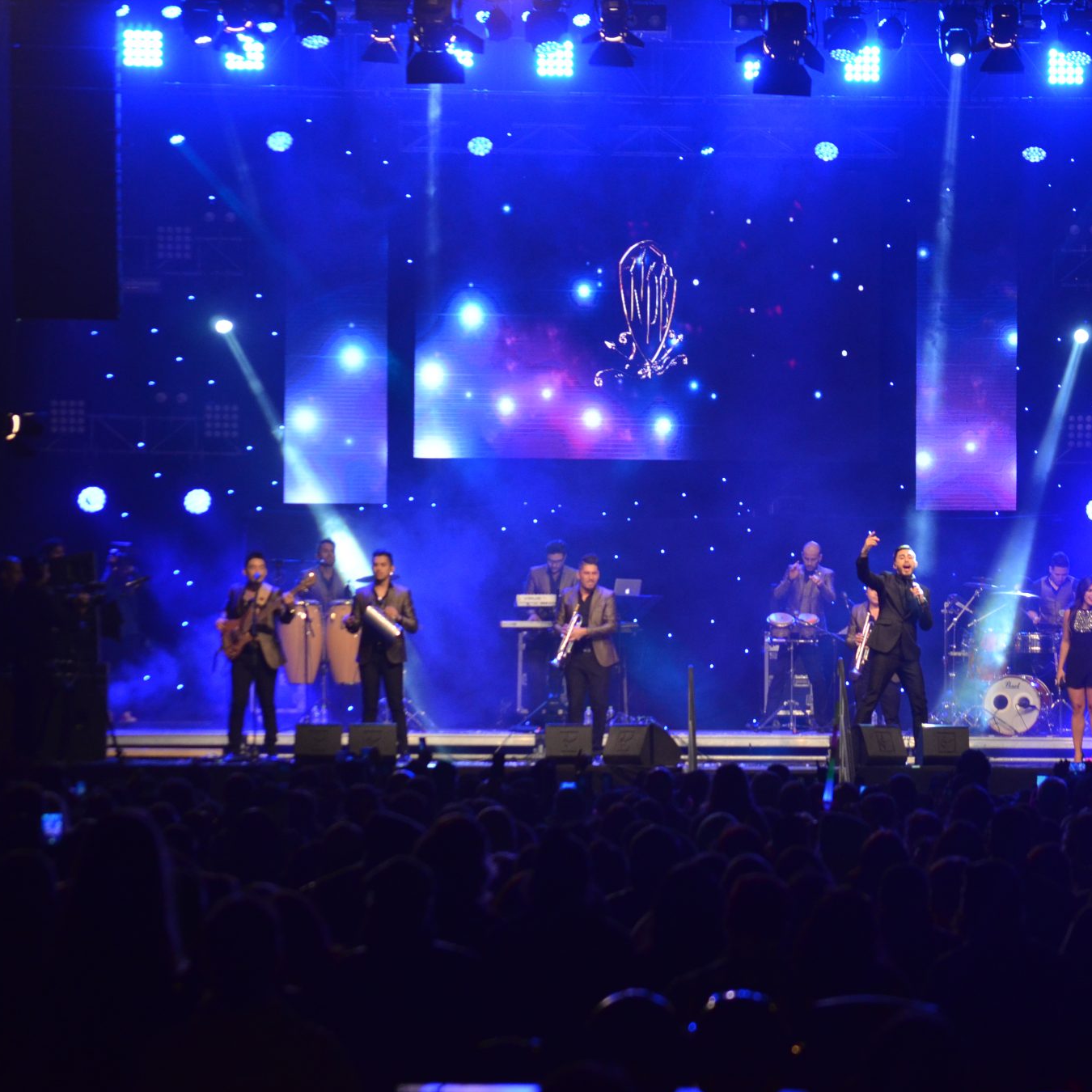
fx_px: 5925
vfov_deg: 10.5
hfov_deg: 10.5
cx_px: 728
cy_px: 548
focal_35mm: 166
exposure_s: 1/200
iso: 1000
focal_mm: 86
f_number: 4.2
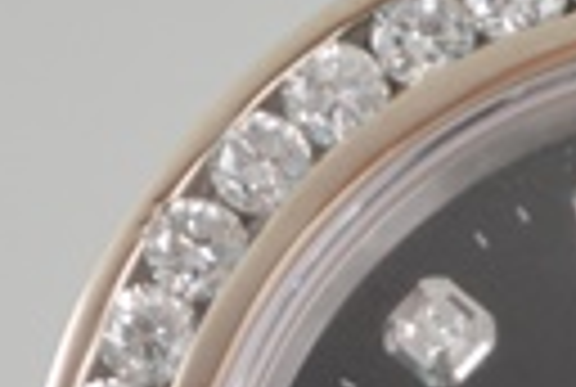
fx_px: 6180
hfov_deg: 5.3
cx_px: 734
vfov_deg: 3.6
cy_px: 670
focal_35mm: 385
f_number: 5.6
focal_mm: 55
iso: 400
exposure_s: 1/125
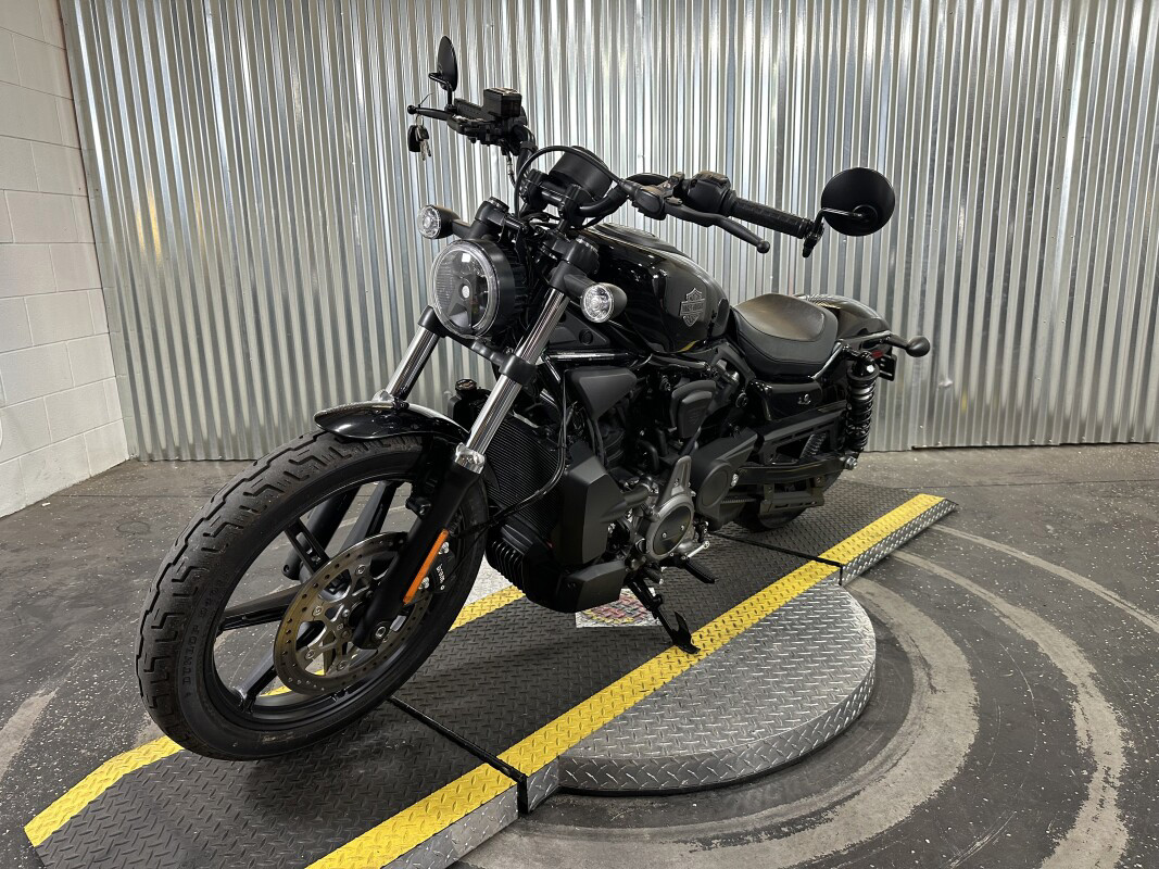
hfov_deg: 71.6
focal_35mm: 24
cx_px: 580
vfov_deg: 56.8
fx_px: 803
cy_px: 434
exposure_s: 1/60
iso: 200
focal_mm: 6.86
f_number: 1.78
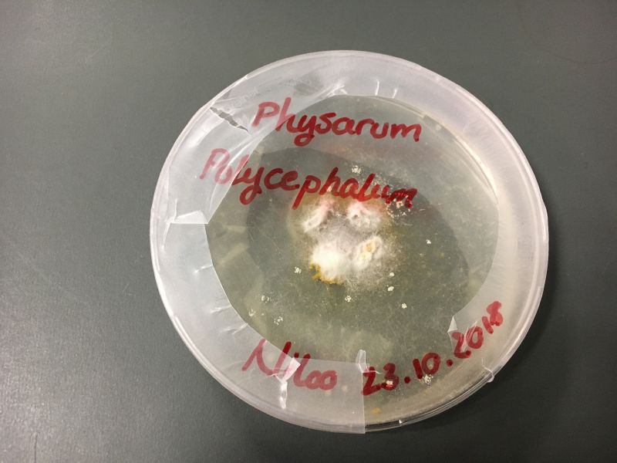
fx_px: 517
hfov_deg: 61.7
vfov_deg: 48.2
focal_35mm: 29
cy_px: 232
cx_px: 308
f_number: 2.2
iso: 200
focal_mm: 4.15
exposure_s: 1/33
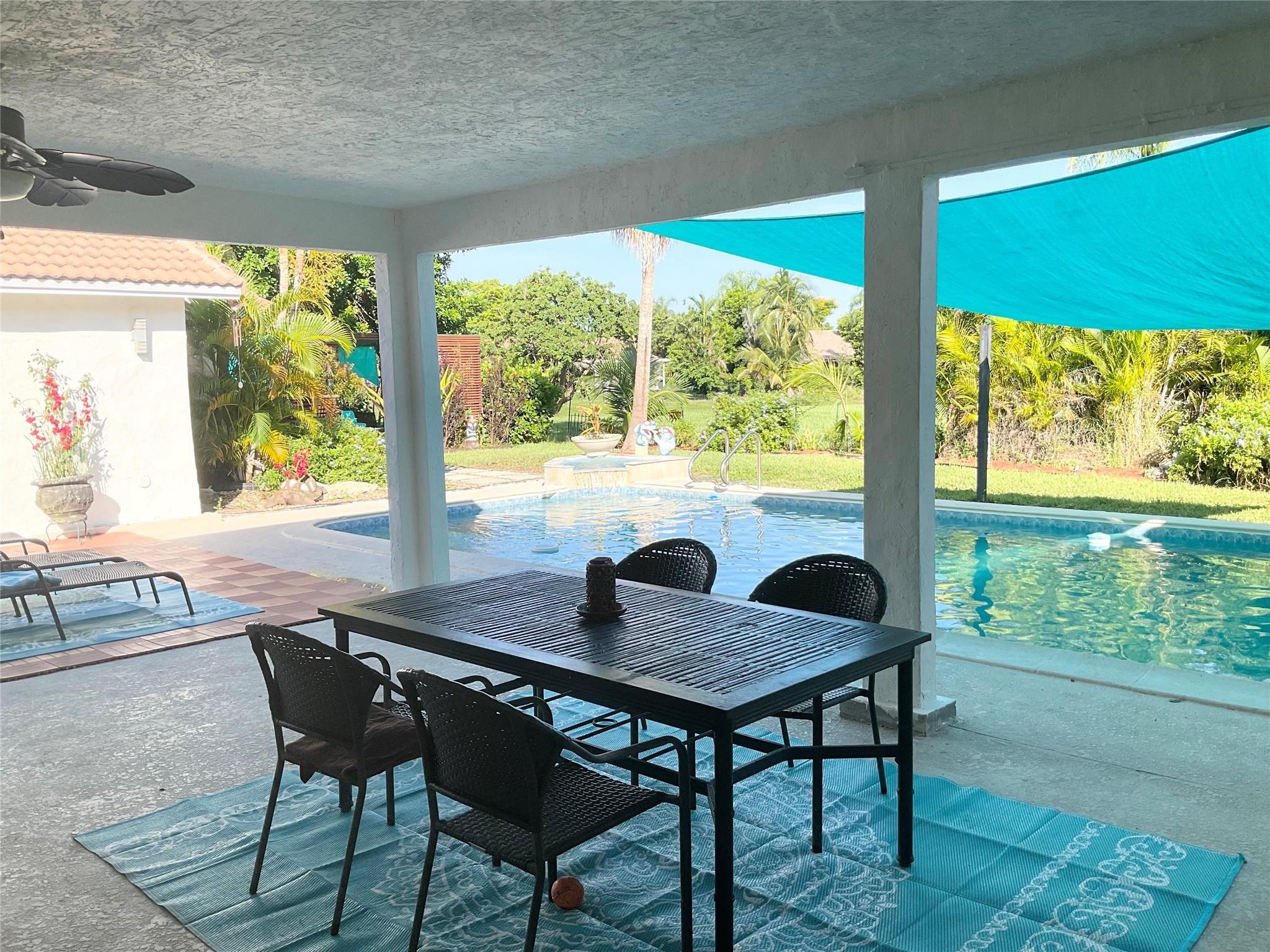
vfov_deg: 48.2
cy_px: 476
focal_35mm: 29
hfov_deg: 61.7
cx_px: 635
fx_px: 1064
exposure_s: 1/759
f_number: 1.8
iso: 16
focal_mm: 3
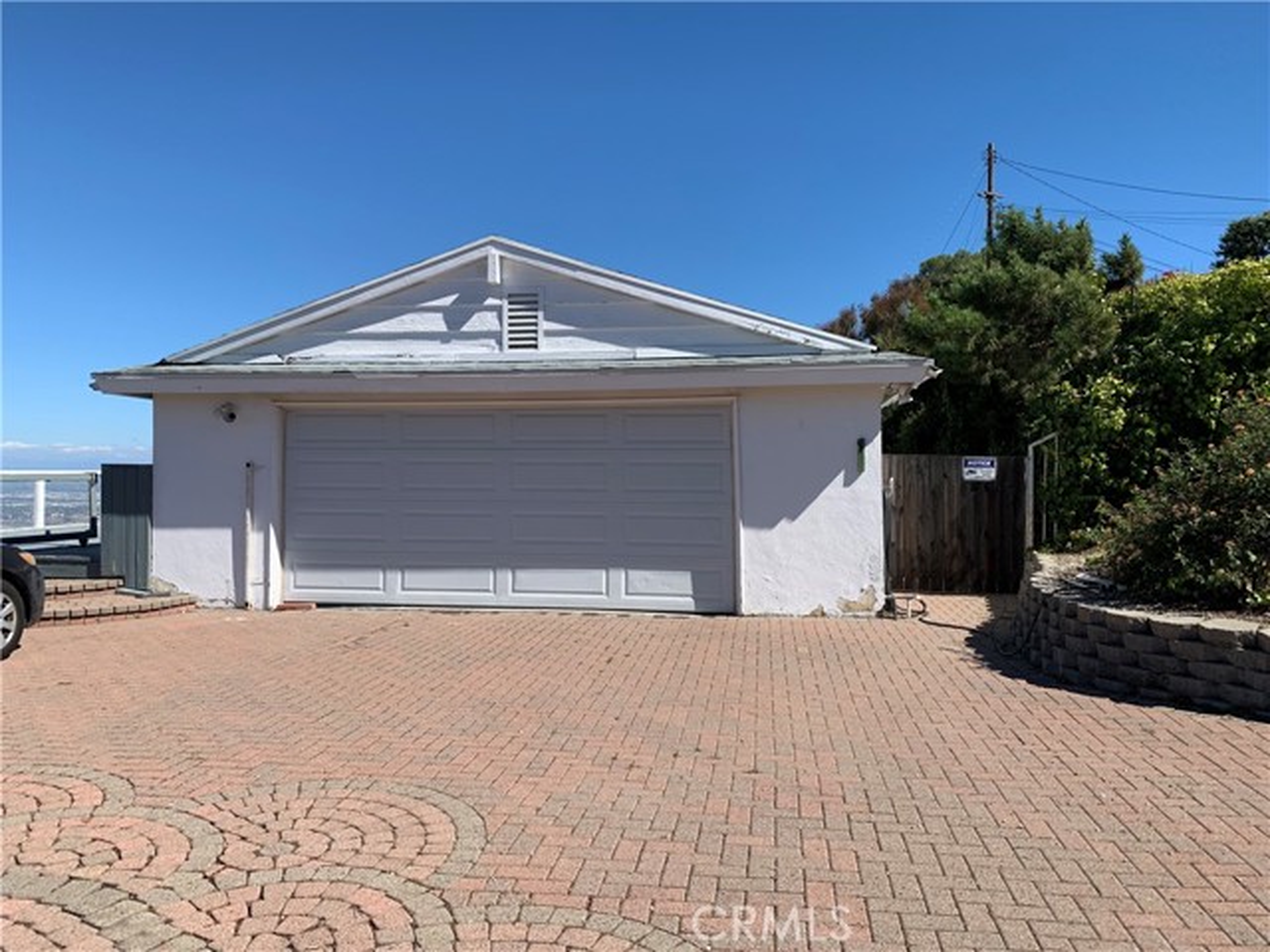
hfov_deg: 67.3
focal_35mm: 26
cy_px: 476
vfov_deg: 53.1
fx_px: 954
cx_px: 635
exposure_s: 1/2611
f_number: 1.8
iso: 25
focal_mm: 4.25
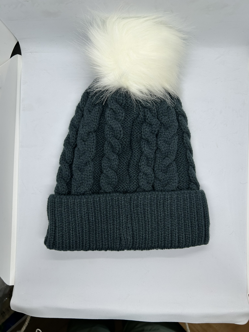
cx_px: 124
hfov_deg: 53.1
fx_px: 249
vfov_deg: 67.3
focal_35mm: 26
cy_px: 166
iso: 40
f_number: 1.5
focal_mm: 5.7
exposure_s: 1/121
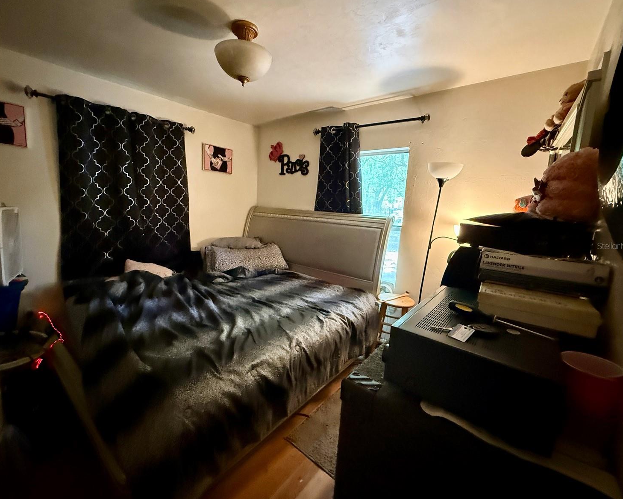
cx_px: 296
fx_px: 277
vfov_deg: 84.0
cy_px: 246
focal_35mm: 15
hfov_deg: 96.7
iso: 1250
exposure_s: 1/40
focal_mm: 2.22
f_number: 2.2
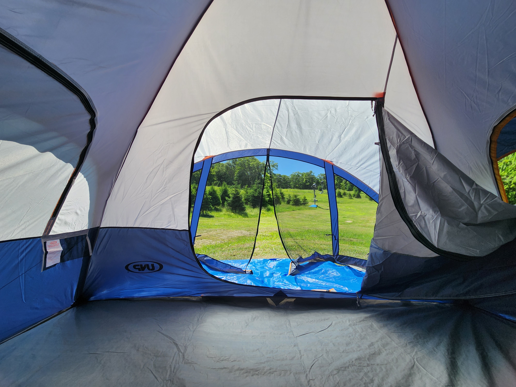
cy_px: 194
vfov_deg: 89.9
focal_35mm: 13
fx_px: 194
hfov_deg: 106.2
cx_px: 258
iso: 50
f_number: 2.2
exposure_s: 1/1350
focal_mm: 2.2
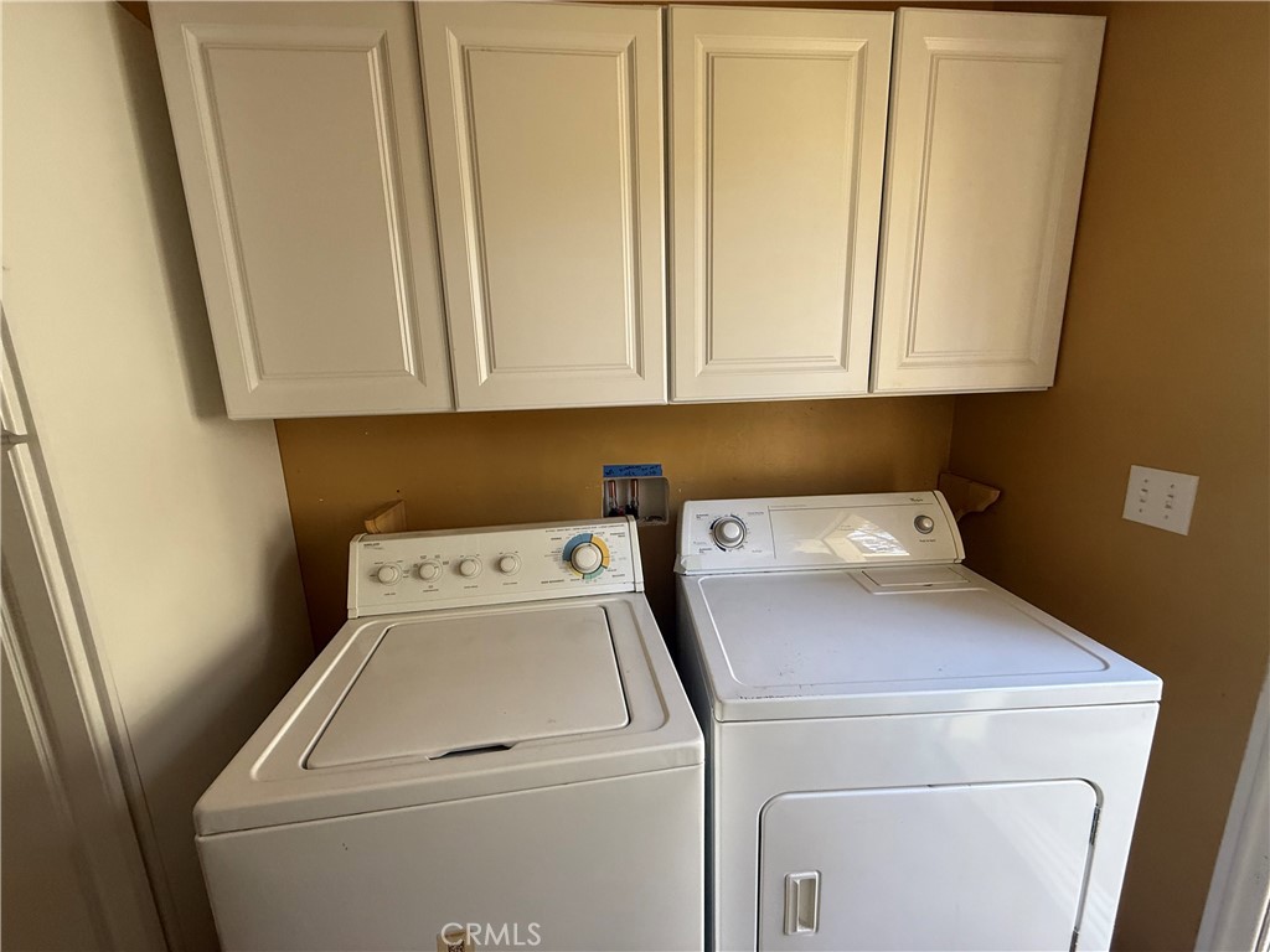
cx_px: 635
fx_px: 514
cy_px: 476
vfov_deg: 85.7
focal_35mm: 14
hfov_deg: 102.1
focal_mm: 2.22
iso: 200
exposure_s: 1/99
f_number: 2.2
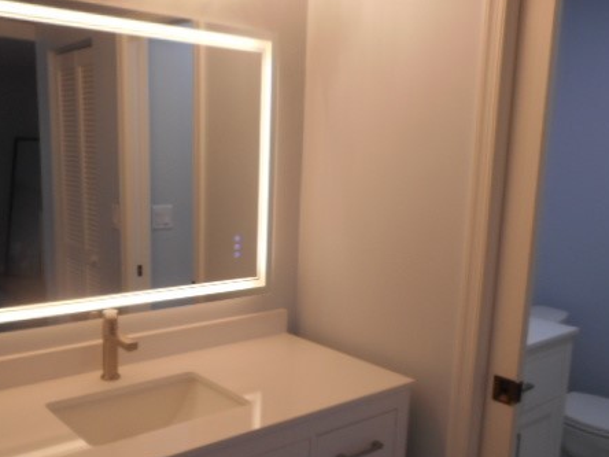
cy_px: 263
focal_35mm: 36
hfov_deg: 51.1
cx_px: 254
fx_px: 633
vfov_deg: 39.6
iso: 100
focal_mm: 4.5
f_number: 3.7
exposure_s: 1/30
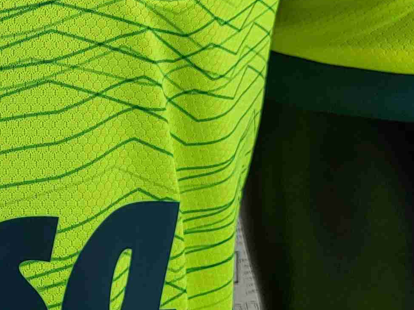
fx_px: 1280
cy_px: -62
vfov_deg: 13.5
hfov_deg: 16.6
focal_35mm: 107
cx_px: -215
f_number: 1.8
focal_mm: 4.25
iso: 50
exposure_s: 1/149
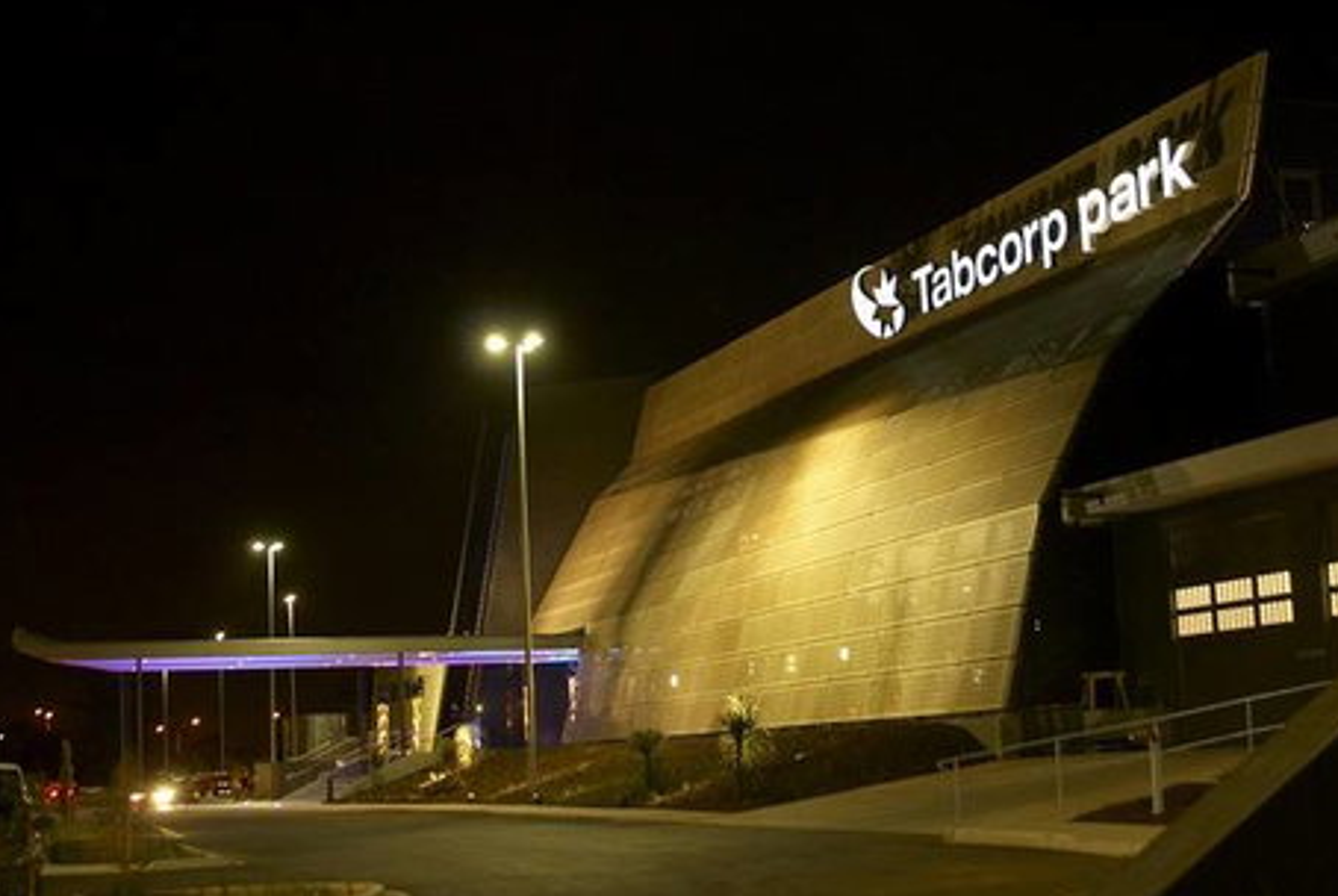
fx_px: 2066
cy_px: 460
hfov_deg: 35.9
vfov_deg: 24.5
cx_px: 672
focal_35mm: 56
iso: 400
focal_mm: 35
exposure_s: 1/5
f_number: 4
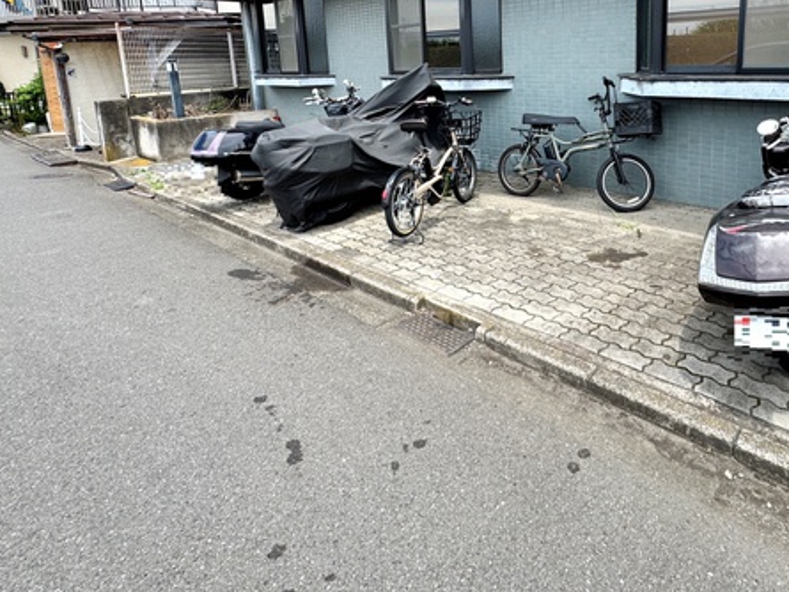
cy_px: 143
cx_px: 525
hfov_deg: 74.1
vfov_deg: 57.7
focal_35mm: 22
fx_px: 502
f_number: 2.2
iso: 40
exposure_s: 1/525
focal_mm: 2.22
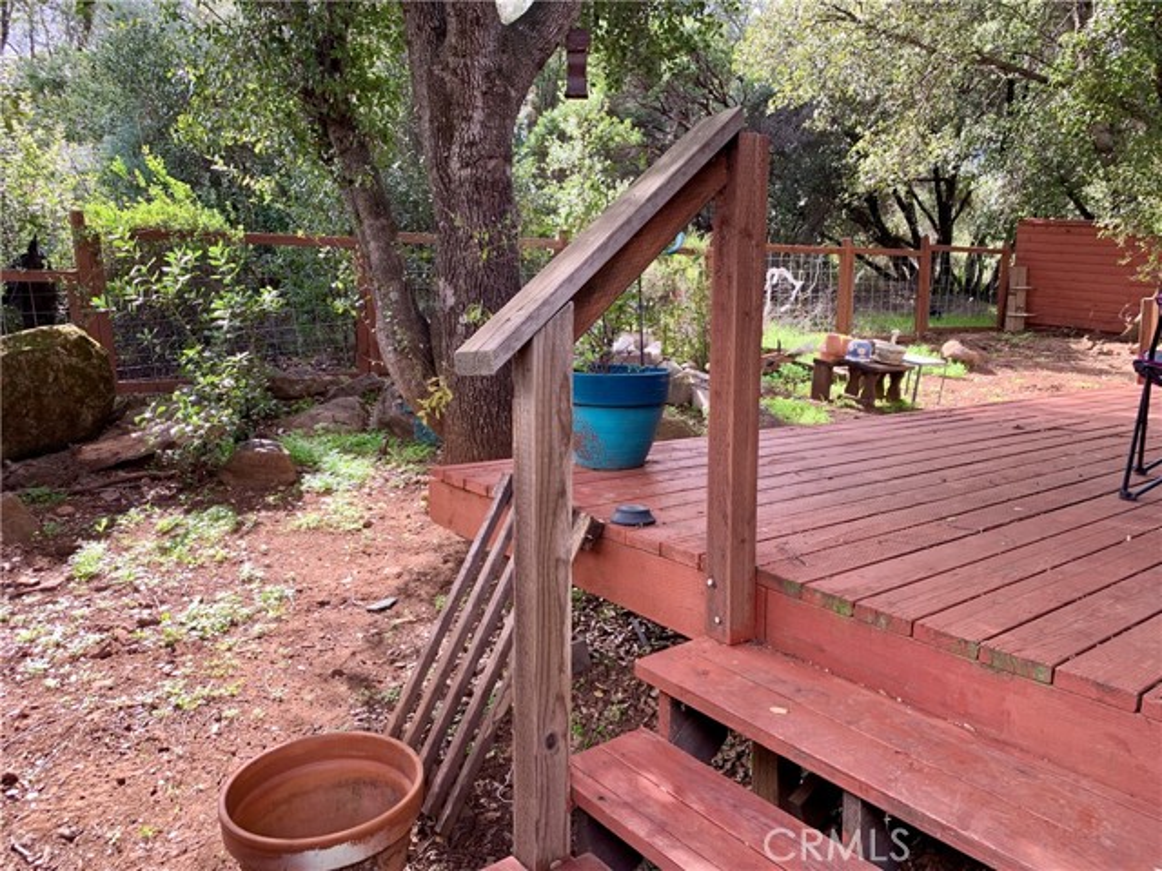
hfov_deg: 67.3
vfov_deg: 53.1
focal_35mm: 26
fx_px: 873
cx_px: 581
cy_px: 436
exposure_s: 1/130
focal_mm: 4.25
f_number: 1.8
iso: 25
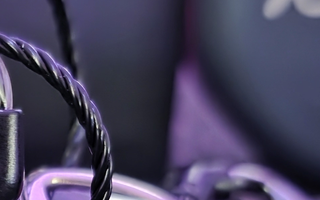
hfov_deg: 19.5
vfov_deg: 12.1
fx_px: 890
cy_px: 320
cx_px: -29
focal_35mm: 102
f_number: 1.7
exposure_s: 1/15
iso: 2500
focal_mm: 6.3
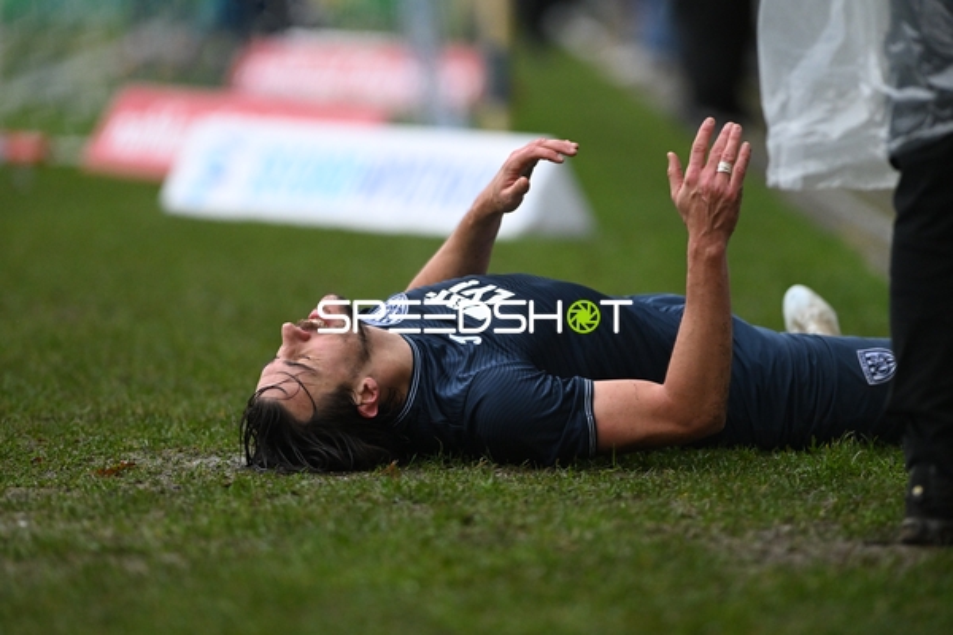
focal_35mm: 300
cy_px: 318
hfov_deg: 6.9
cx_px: 476
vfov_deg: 4.6
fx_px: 7941
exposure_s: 1/2000
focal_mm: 300
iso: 5600
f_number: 2.8
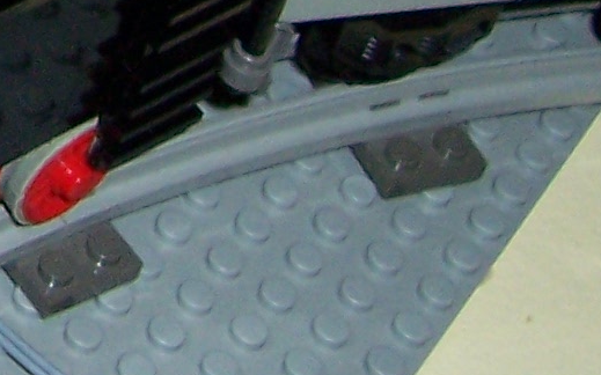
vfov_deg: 7.2
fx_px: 2800
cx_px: -762
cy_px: -537
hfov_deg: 10.7
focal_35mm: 171
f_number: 2.7
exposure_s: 1/60
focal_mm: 5.6
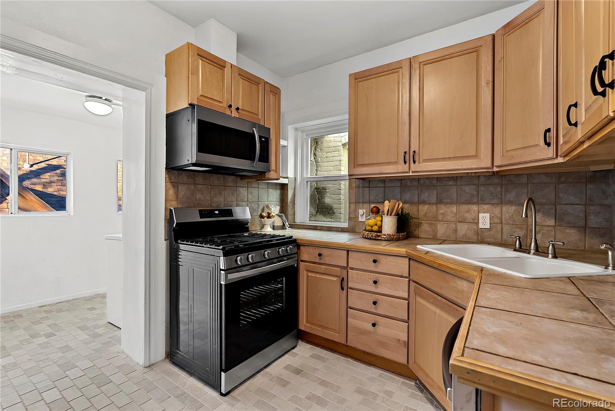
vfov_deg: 73.8
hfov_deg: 96.7
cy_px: 206
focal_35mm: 16
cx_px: 308
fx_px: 273
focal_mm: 16
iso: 640
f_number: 7.1
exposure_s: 1/5
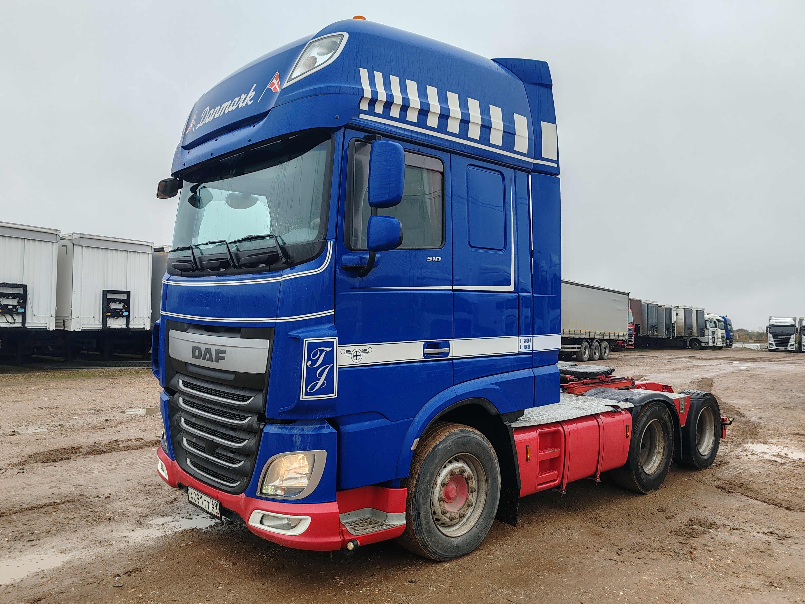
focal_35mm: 27
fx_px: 628
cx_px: 402
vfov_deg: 51.4
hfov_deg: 65.3
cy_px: 302
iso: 50
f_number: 1.9
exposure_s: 1/100
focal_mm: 6.12
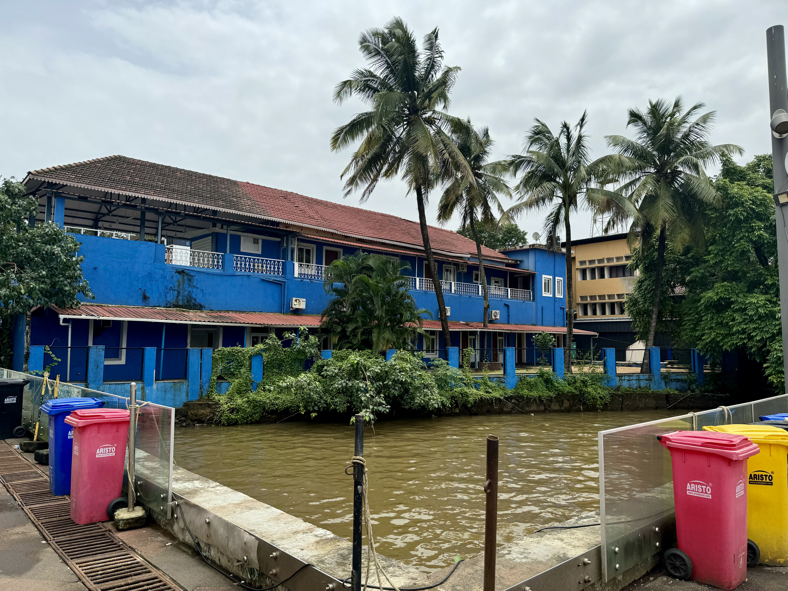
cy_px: 296
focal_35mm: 24
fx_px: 546
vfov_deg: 56.8
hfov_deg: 71.6
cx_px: 394
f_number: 1.78
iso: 80
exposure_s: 1/5814
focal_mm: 6.76
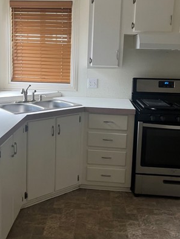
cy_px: 97
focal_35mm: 42
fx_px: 291
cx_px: 67
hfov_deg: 34.2
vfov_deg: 44.6
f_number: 1.6
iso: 125
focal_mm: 5.1
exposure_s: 1/60
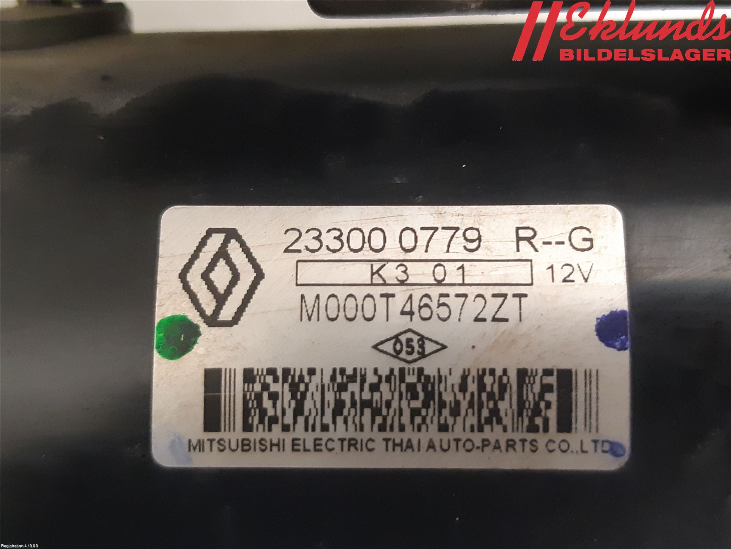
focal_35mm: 26
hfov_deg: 67.3
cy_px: 274
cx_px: 366
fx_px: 549
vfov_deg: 53.1
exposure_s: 1/25
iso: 320
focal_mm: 3.93
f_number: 1.7
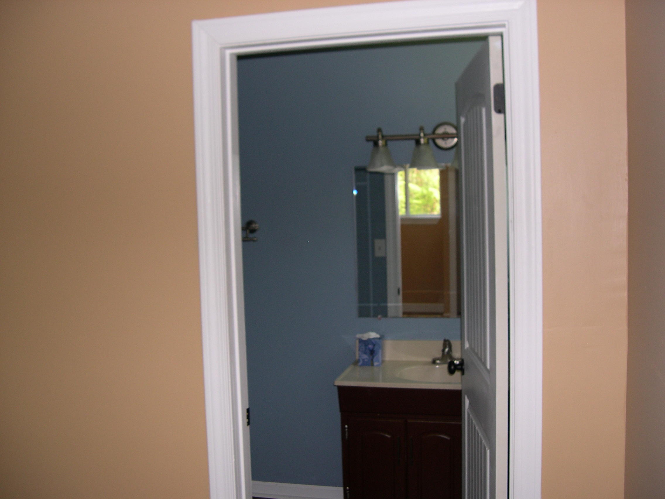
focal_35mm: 38
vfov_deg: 37.7
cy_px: 250
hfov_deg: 49.0
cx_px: 332
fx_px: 730
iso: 100
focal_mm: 8
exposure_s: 1/60
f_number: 2.8
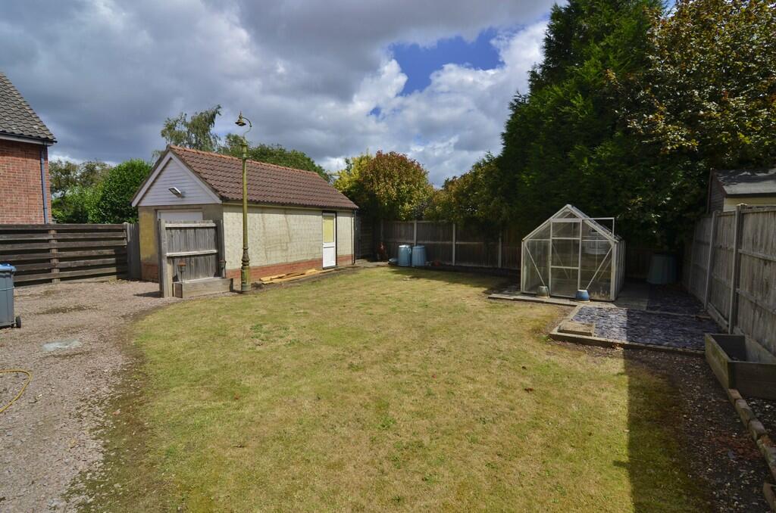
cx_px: 388
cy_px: 256
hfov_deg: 95.1
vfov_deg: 71.8
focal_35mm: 16
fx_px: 355
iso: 100
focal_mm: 11
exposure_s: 1/250
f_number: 8
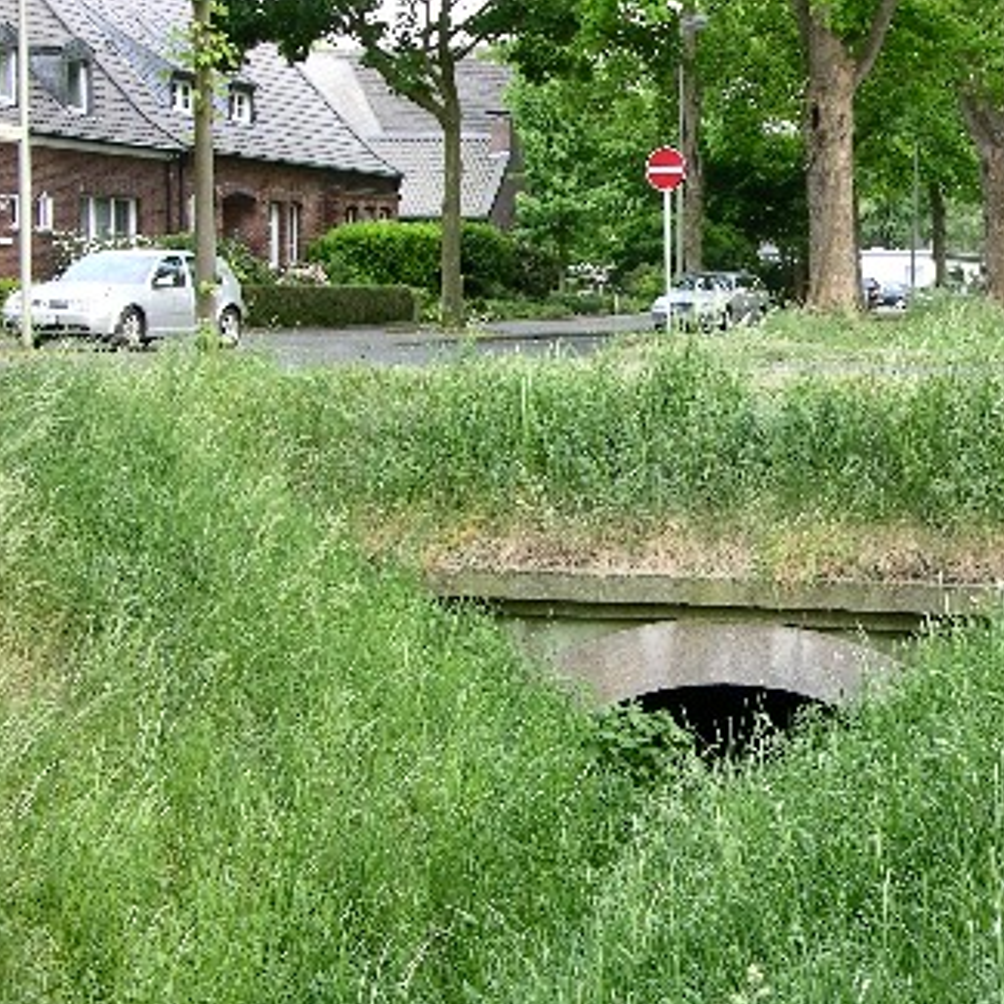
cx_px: 839
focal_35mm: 67
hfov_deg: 25.2
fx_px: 2199
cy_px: 473
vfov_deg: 25.7
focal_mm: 10.7
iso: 50
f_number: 4.1
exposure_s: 1/30.5
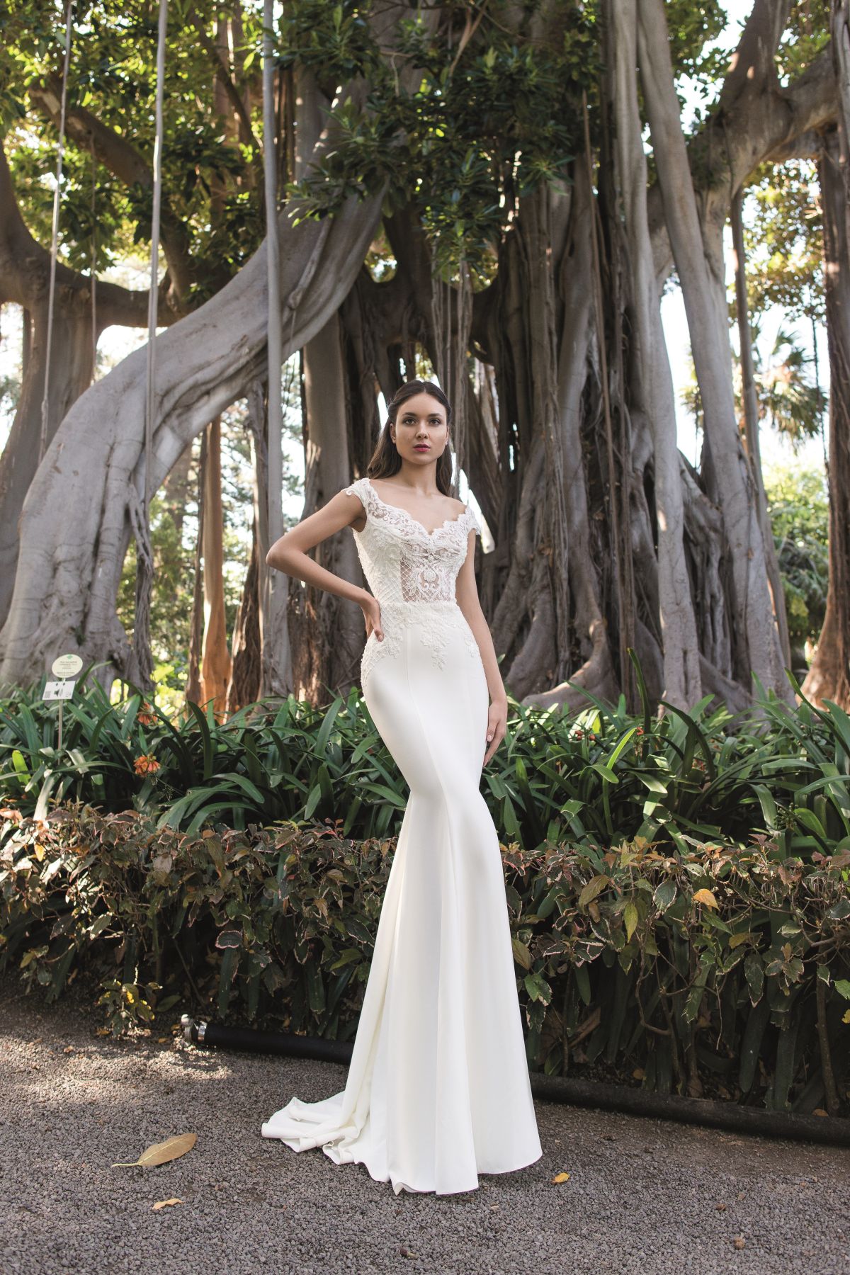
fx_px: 992
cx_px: 425
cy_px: 638
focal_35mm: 28
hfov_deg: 46.4
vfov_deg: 65.5
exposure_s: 1/400
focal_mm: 28
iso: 400
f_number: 3.2
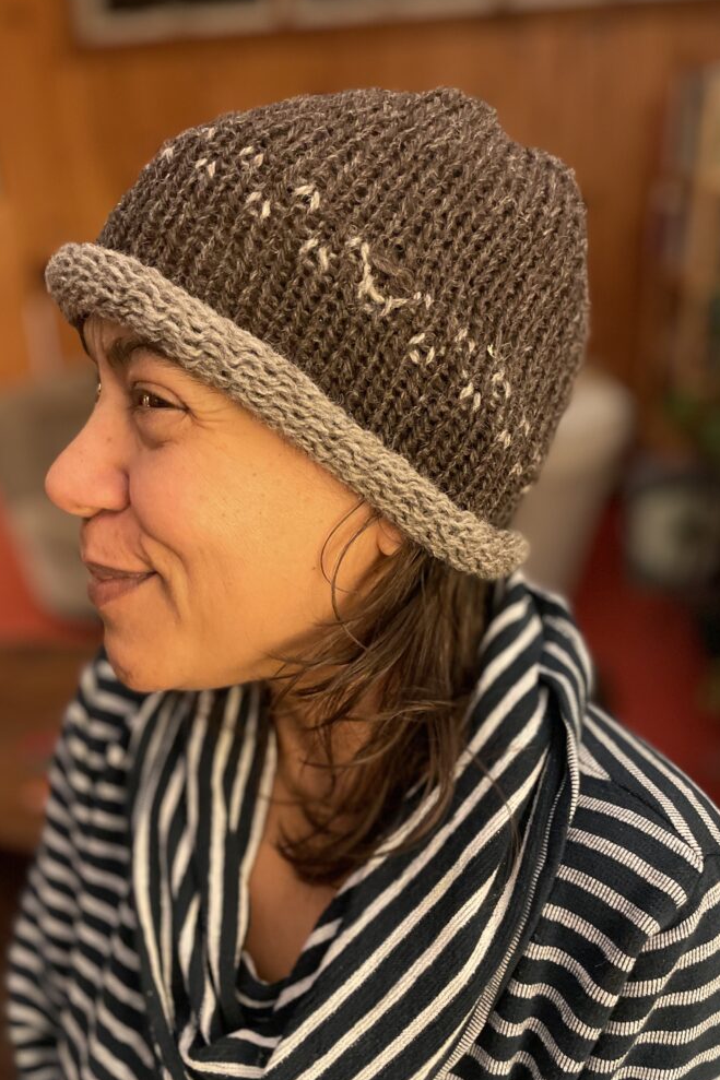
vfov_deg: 65.5
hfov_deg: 46.4
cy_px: 544
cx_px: 349
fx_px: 840
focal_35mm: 28
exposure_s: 1/40
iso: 500
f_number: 1.6
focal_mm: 4.2
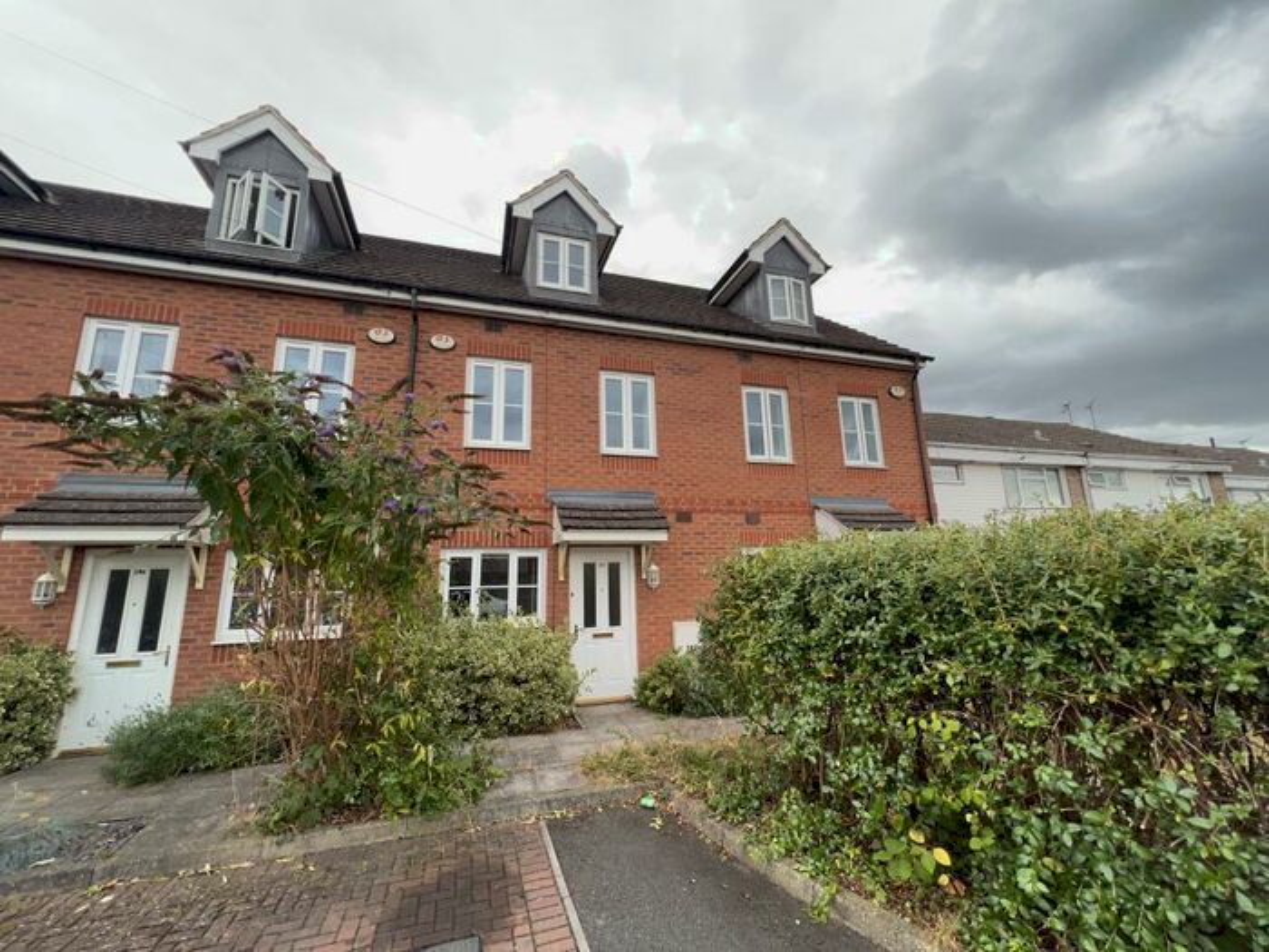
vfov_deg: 89.9
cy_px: 476
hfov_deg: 106.2
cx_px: 634
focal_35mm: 13
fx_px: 477
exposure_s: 1/180
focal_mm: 1.57
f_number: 1.8
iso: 32
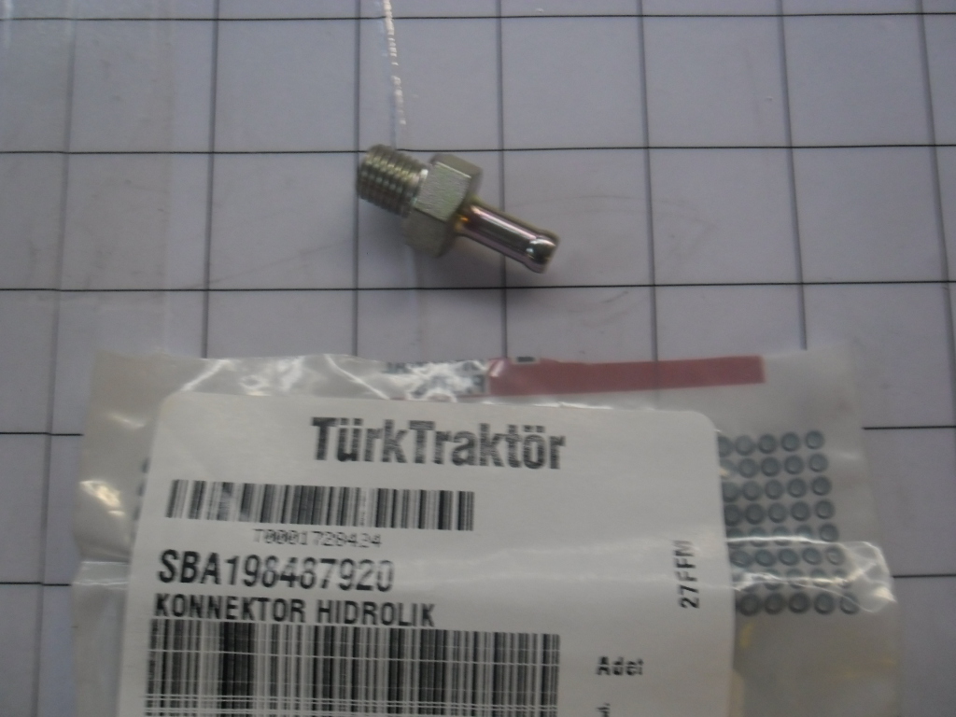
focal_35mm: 27
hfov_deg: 65.3
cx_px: 478
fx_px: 746
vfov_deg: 51.4
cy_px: 358
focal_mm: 4.9
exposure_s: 1/26
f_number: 3.5
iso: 100
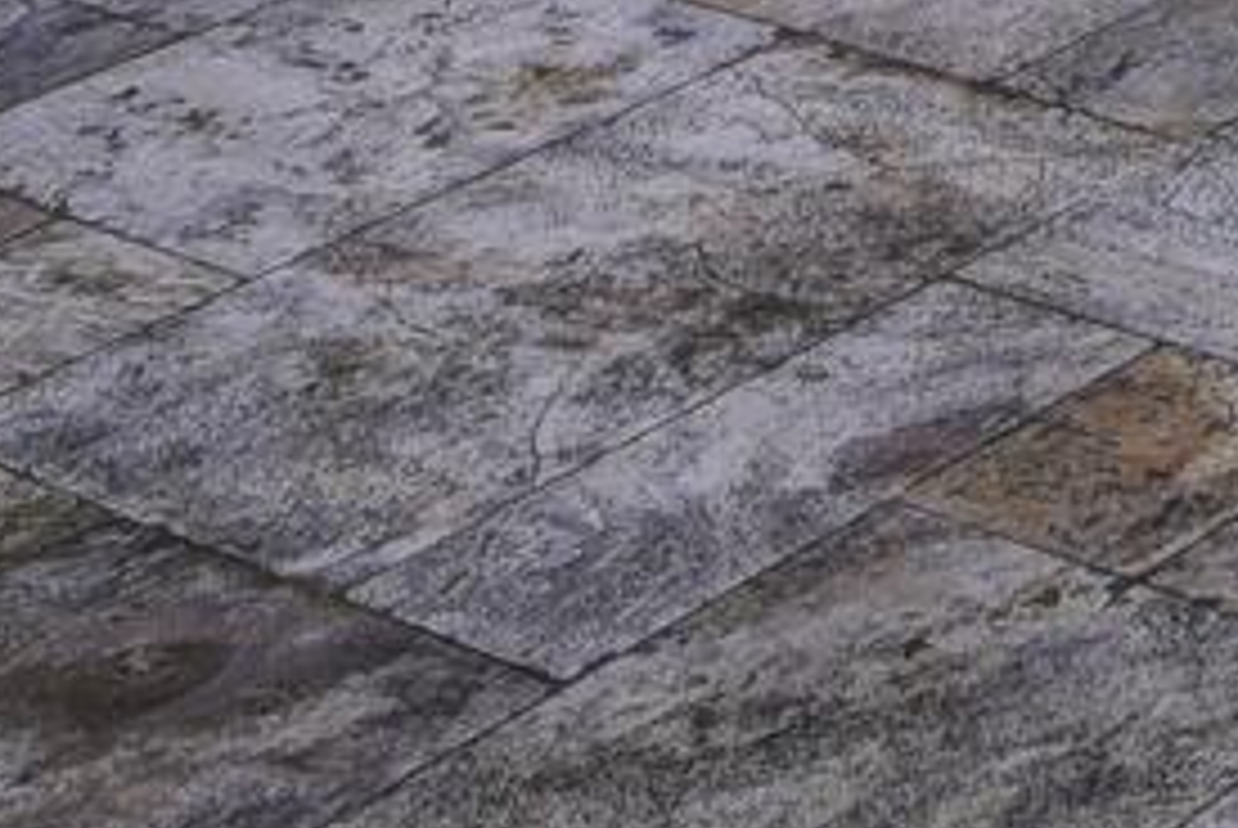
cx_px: 3063
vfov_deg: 8.8
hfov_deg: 12.8
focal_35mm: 119
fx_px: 4097
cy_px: -1897
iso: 100
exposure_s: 1/6
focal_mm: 16
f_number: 7.1
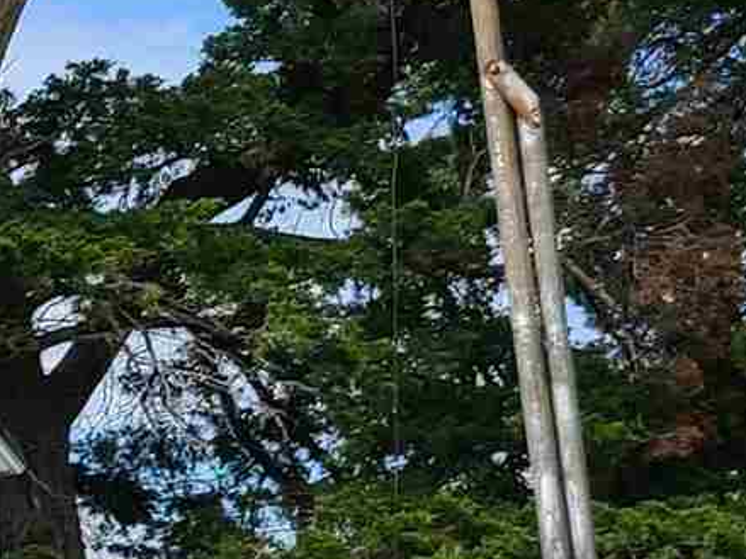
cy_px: 576
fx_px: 3921
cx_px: -1635
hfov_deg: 8.6
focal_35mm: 182
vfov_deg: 8.1
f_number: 1.8
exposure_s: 1/1844
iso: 40
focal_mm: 5.4
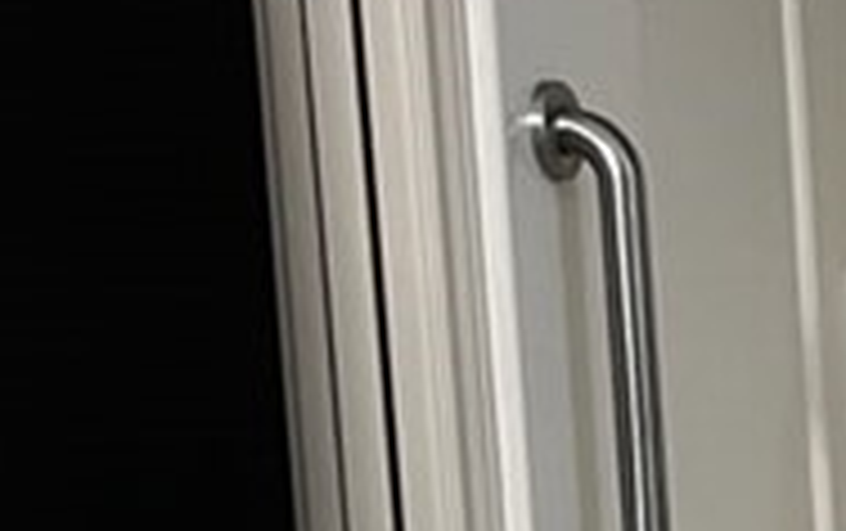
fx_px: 3463
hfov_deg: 11.8
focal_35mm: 150
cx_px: 1904
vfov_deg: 8.5
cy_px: 868
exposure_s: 1/60
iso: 80
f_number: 1.5
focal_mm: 5.7
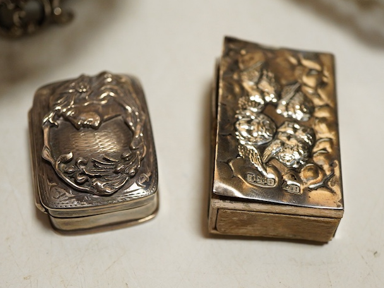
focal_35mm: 64
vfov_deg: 22.9
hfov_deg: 30.3
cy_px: 157
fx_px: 710
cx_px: 190
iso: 1250
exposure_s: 1/125
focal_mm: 30
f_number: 3.5
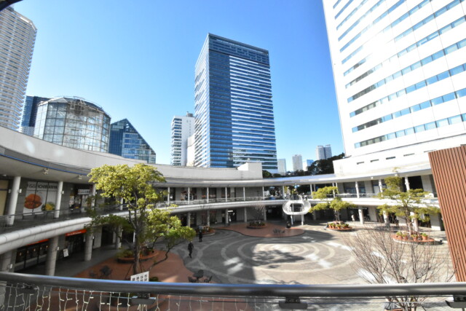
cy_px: 156
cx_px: 233
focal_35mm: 15
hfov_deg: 100.4
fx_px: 194
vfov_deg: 77.4
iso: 6400
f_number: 18
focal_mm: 10
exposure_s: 1/1250
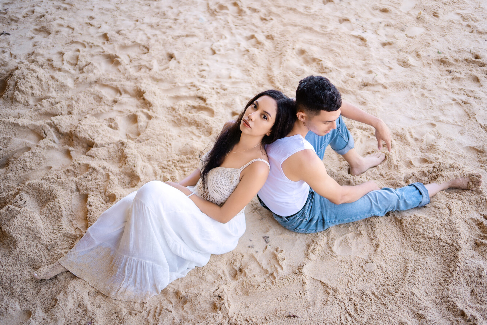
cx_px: 244
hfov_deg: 54.4
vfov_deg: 37.9
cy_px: 162
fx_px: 473
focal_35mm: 35
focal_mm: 35
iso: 160
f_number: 2
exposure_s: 1/640
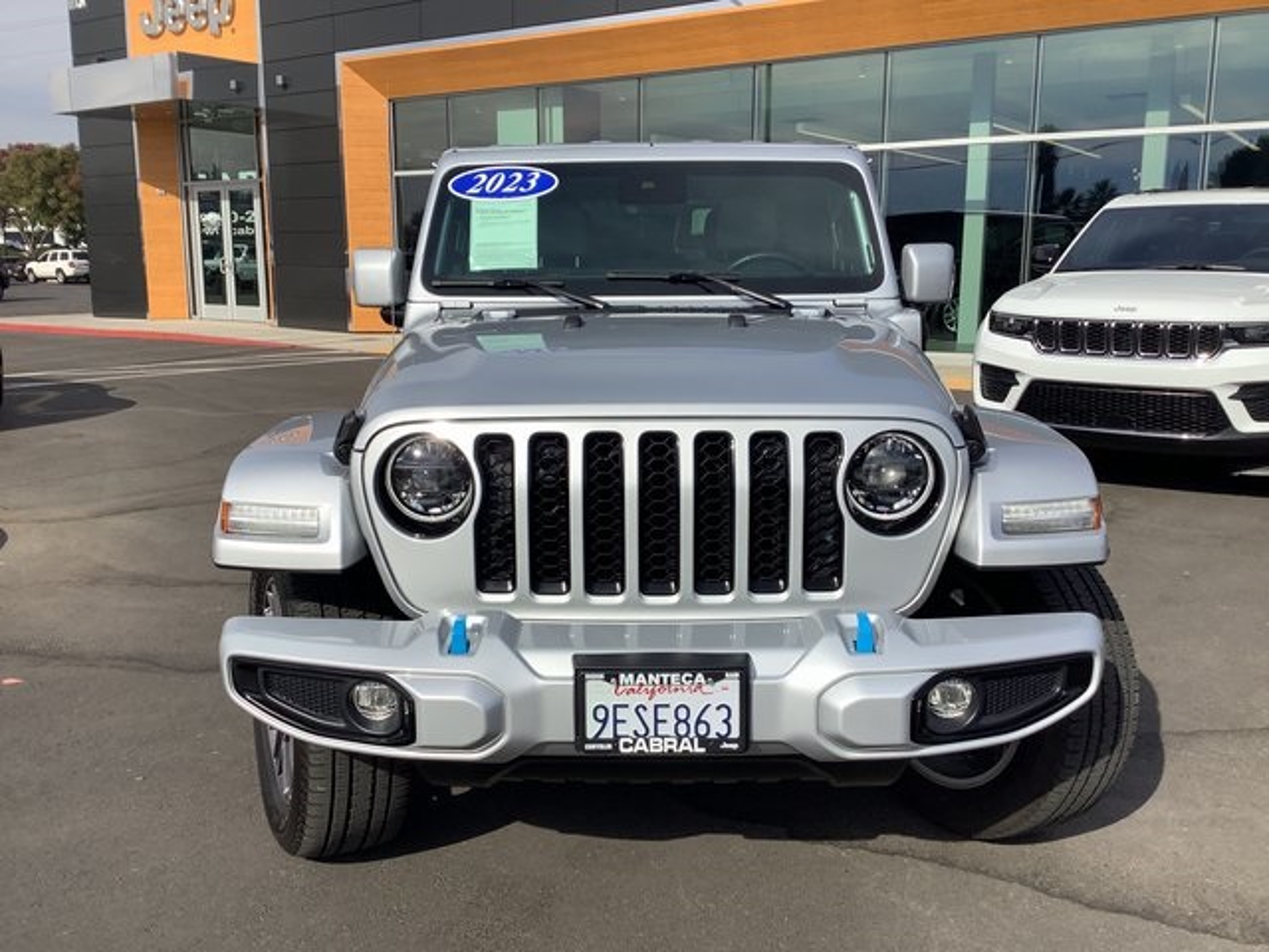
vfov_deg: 45.4
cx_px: 634
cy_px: 476
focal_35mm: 31
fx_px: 1136
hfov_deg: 58.4
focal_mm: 3.3
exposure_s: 1/1698
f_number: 2.4
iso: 25
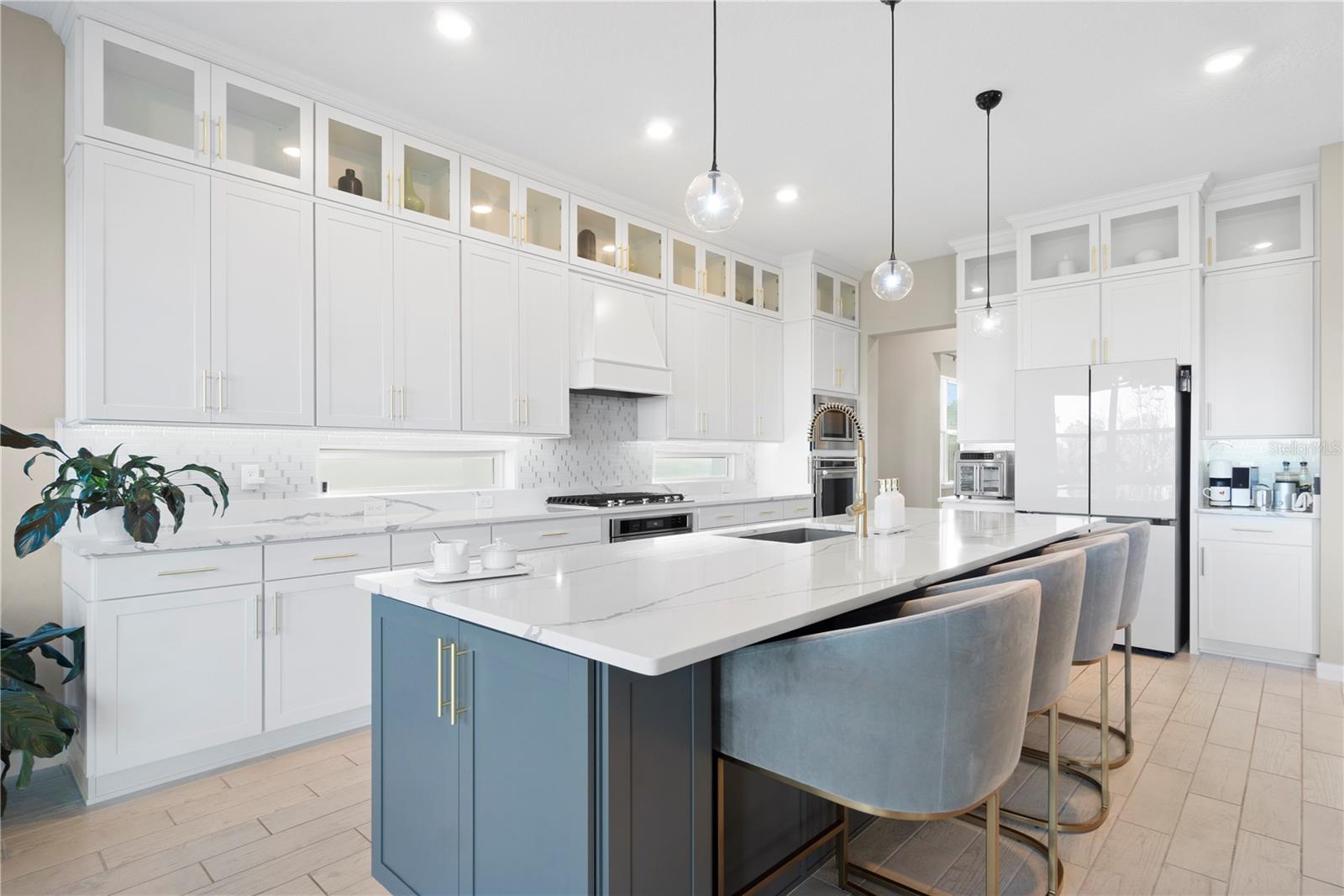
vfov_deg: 72.0
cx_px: 672
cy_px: 448
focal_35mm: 16
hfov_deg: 95.0
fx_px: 616
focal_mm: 11
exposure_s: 1/2
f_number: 8
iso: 100
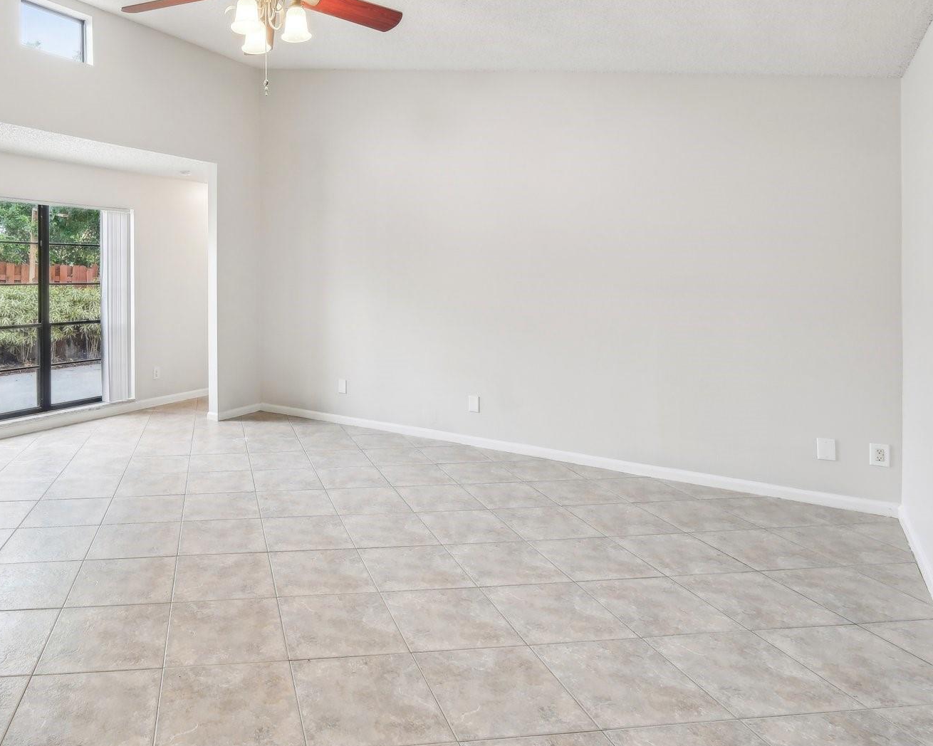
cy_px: 286
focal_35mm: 22
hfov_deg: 71.7
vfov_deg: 62.4
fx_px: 607
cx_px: 277
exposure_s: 1/12
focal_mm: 10
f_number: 8
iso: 400
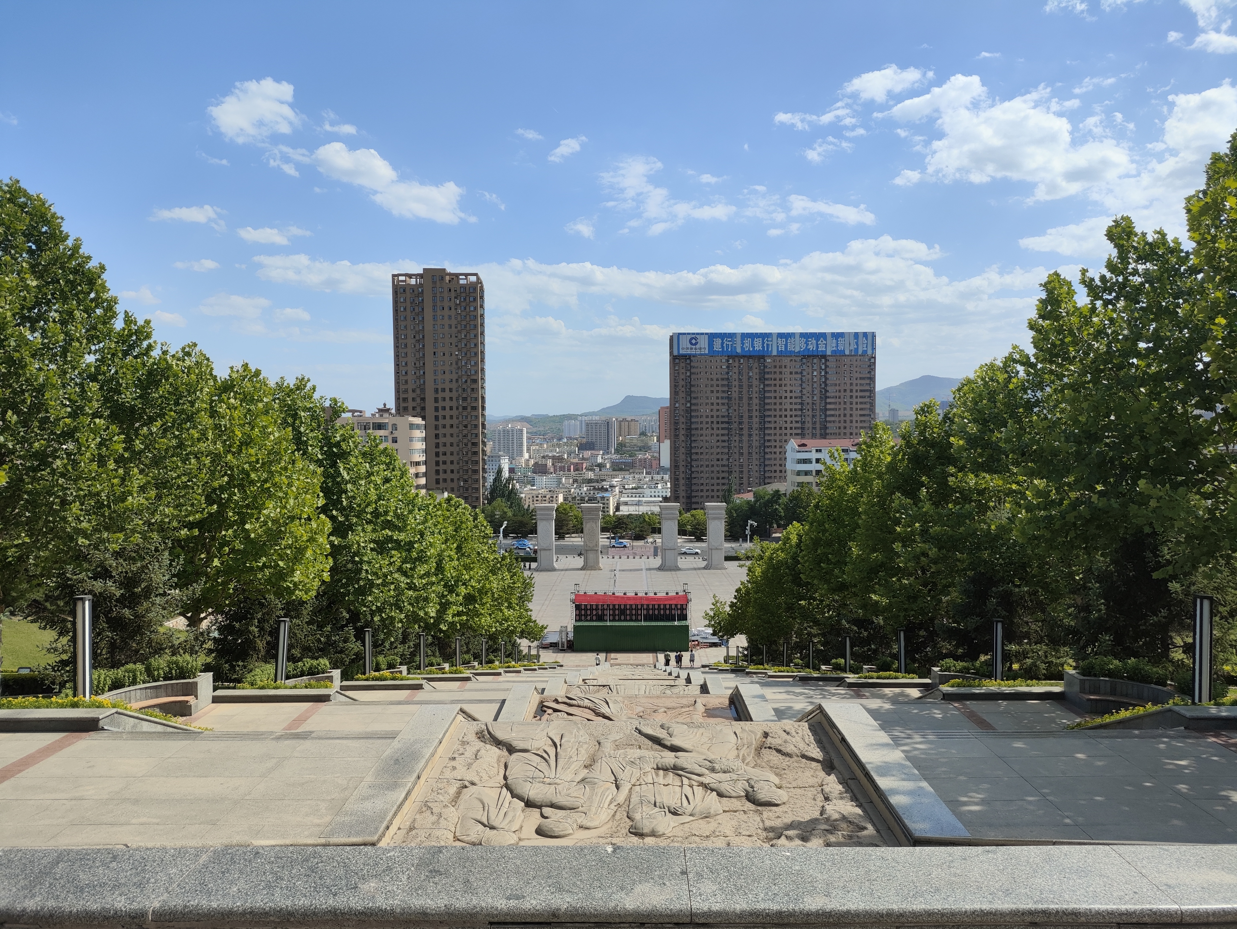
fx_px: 894
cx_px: 618
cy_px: 464
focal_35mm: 25
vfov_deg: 54.9
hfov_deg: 69.4
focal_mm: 4.71
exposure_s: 1/1997
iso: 50
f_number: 1.79
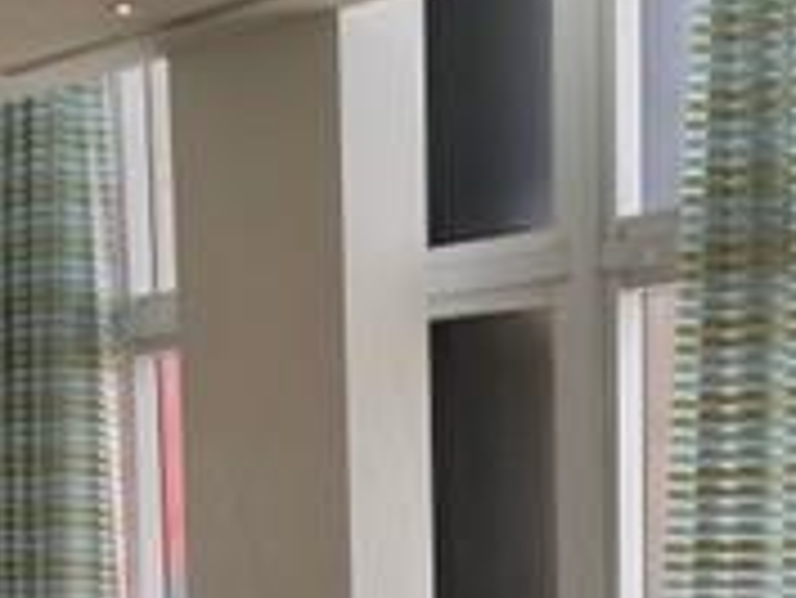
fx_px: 2163
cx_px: 567
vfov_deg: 14.9
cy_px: 827
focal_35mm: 94
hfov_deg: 20.7
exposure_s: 1/325
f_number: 1.6
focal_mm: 4.2
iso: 32
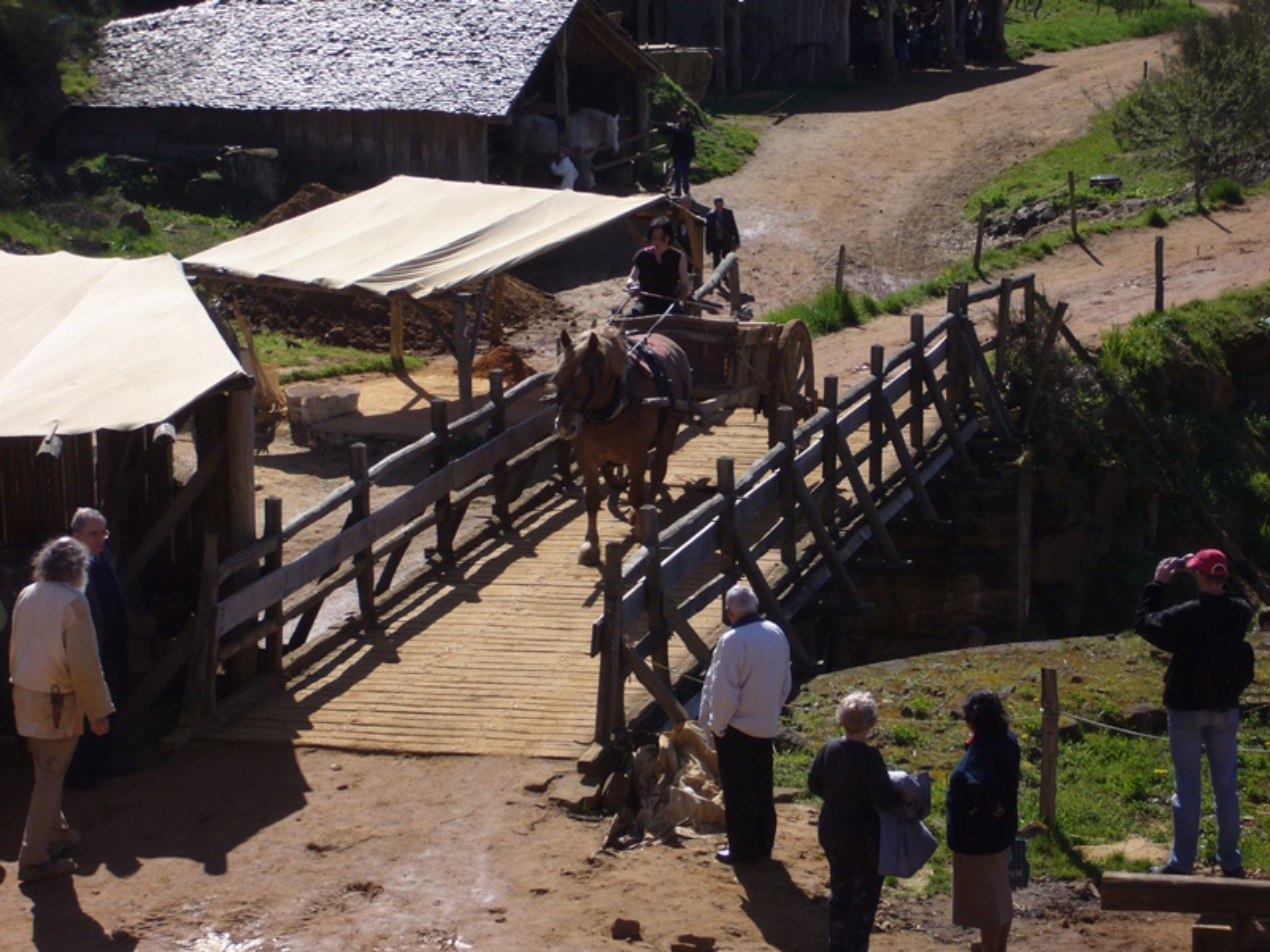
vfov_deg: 14.1
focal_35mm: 105
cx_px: 635
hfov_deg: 18.7
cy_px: 476
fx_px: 3852
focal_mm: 17.4
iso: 80
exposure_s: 1/400
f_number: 5
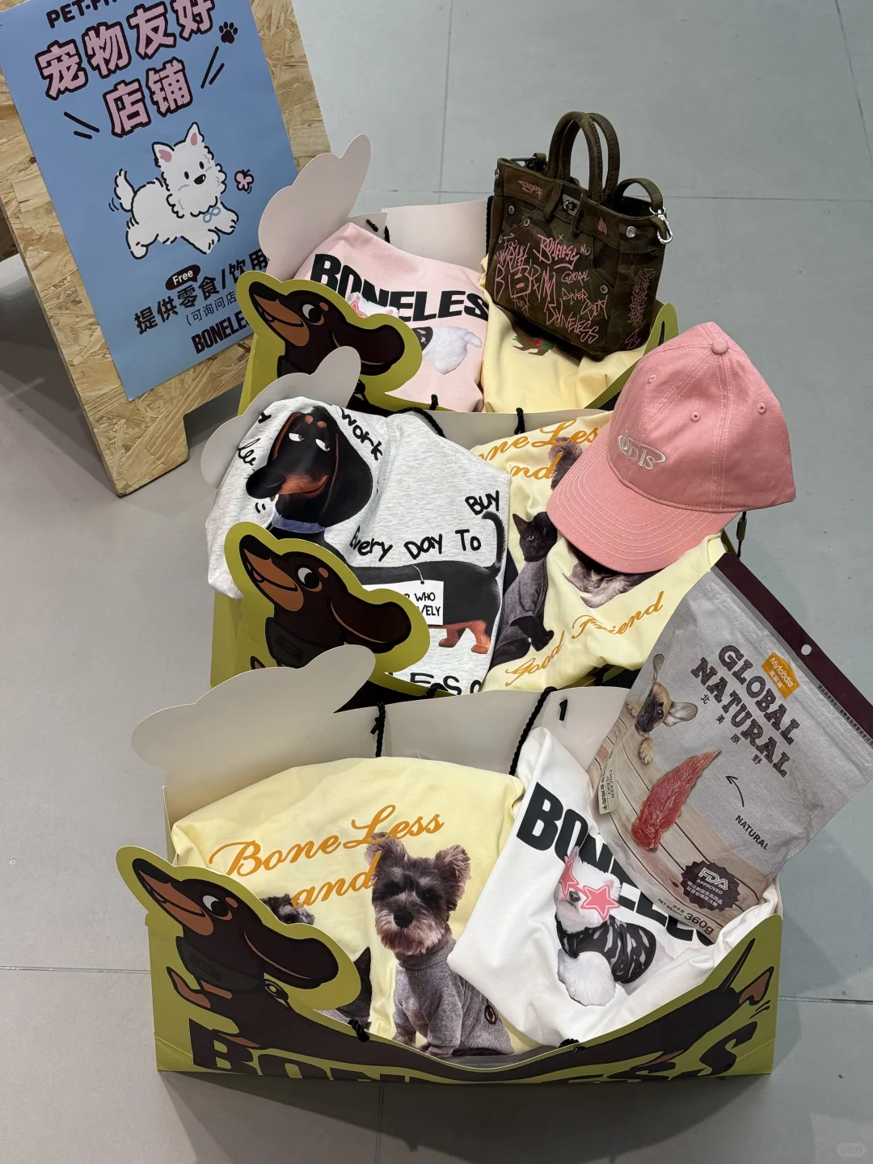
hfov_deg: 30.3
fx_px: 1614
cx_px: 436
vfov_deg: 39.7
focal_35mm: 48
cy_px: 582
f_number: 1.78
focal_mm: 6.76
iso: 64
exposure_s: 1/309
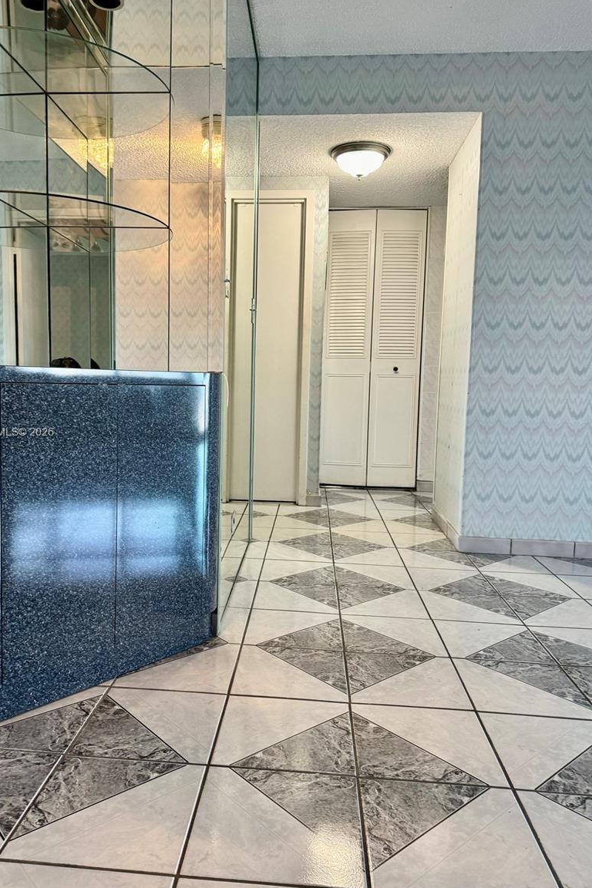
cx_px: 258
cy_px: 433
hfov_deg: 49.4
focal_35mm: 26
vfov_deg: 69.4
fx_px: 641
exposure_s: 1/60
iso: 250
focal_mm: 6.76
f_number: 1.78
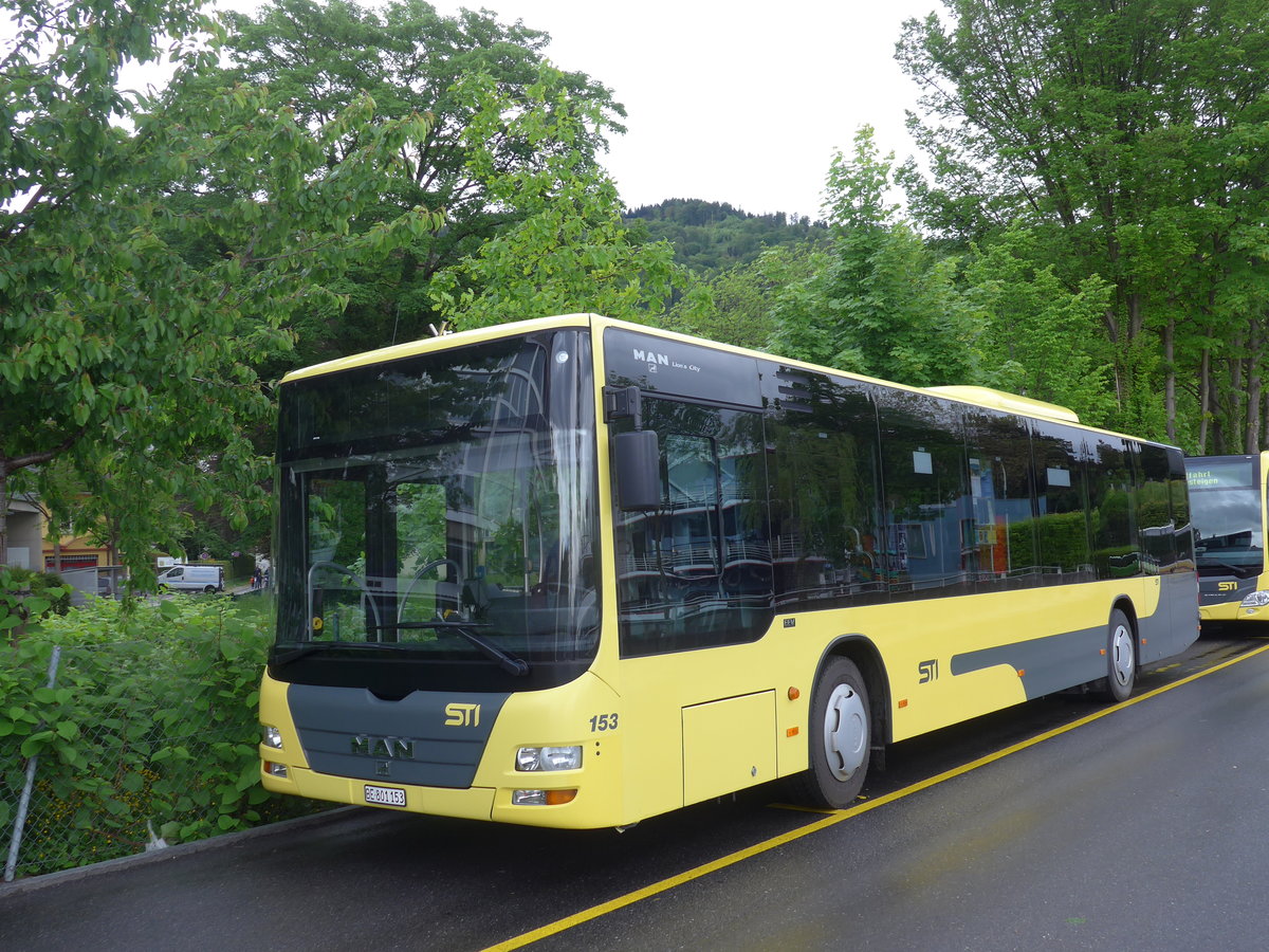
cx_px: 634
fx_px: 1246
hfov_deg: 54.0
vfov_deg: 41.8
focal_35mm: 34
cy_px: 476
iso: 80
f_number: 2.8
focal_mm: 7
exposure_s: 1/160
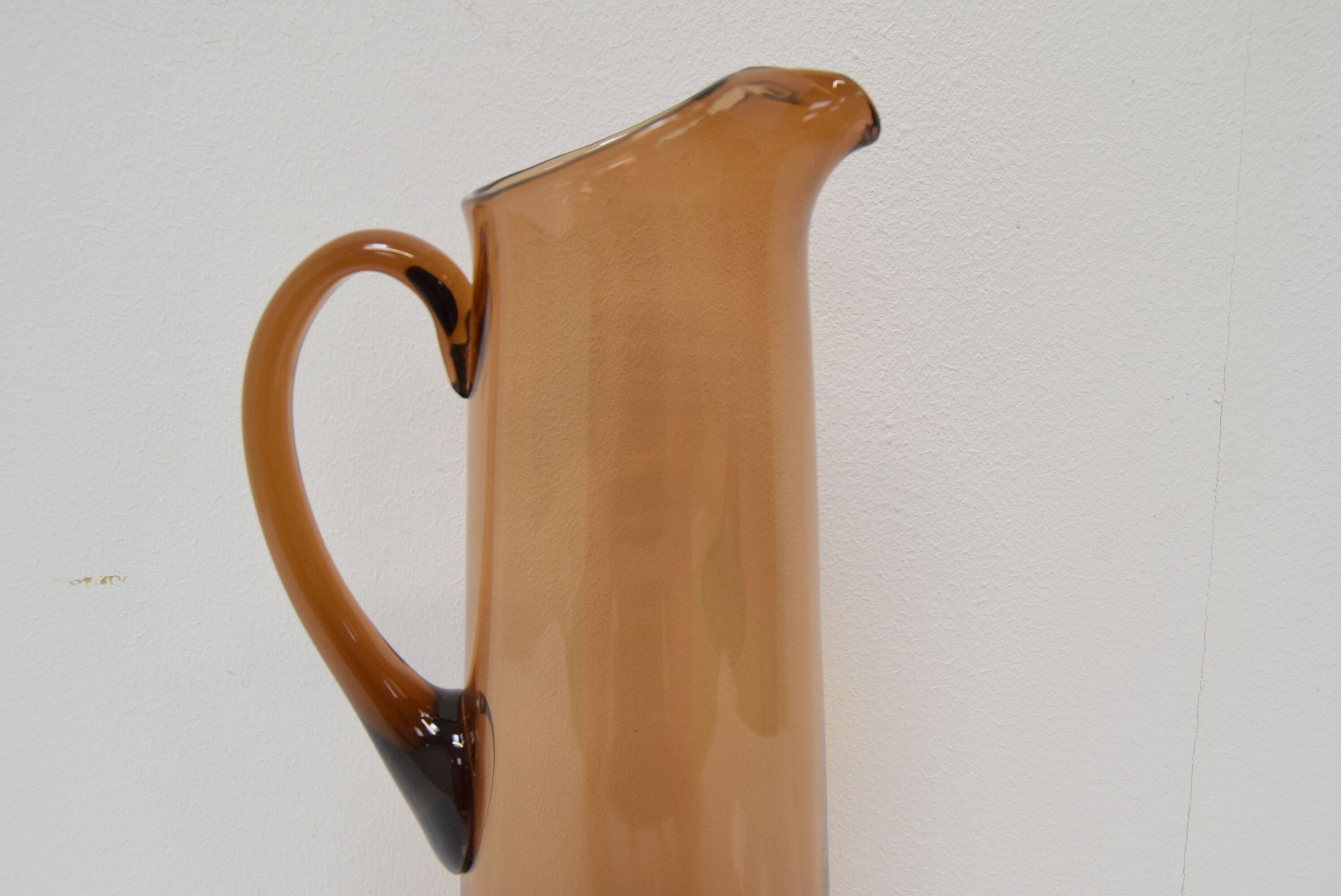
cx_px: 670
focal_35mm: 42
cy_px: 448
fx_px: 1566
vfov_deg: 31.9
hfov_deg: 46.4
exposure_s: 1/200
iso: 1600
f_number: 7.1
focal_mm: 28
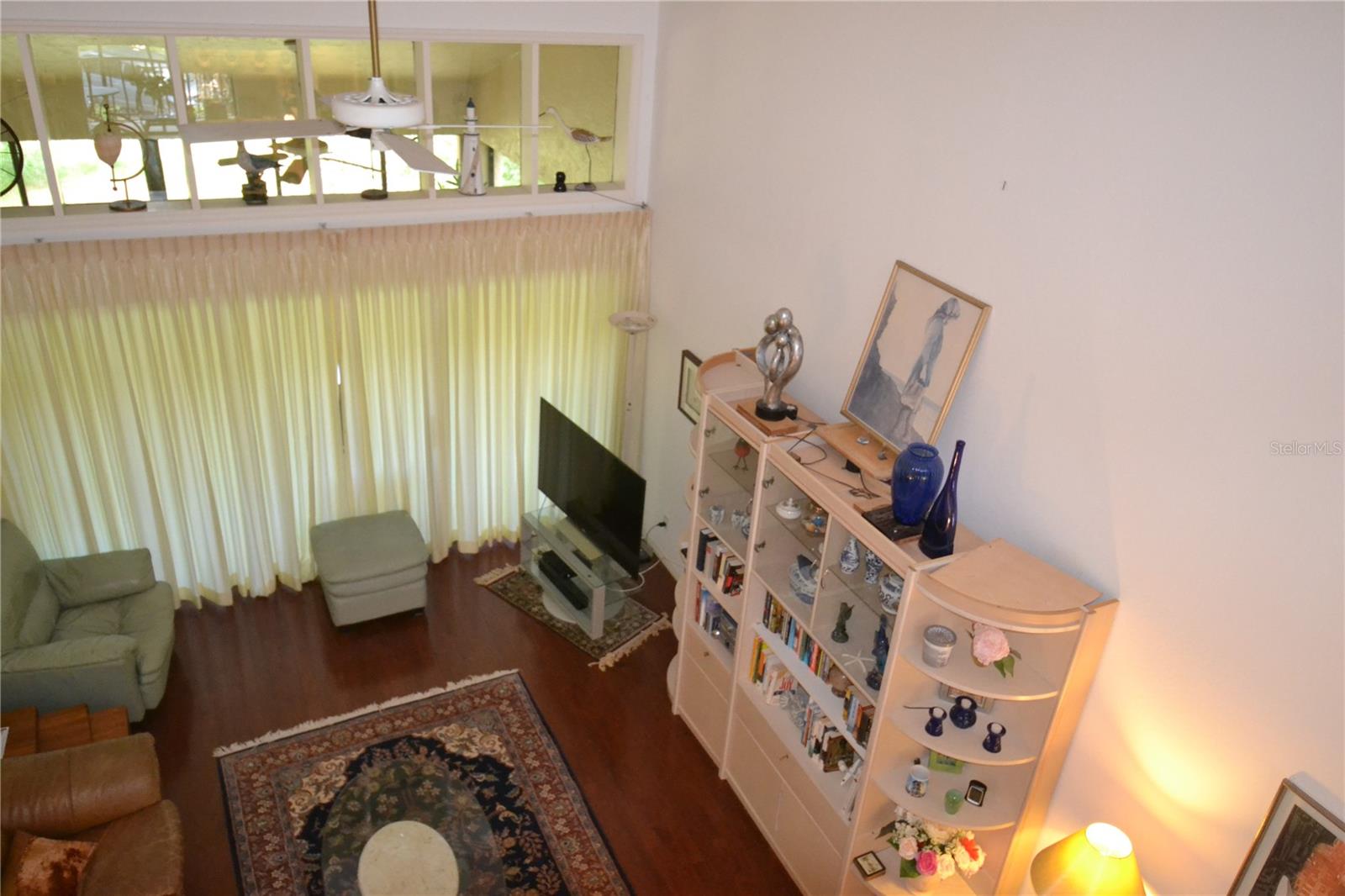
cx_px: 672
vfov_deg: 50.4
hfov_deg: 70.4
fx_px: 952
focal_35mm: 26
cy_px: 448
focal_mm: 17
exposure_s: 1/60
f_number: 4.2
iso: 3200
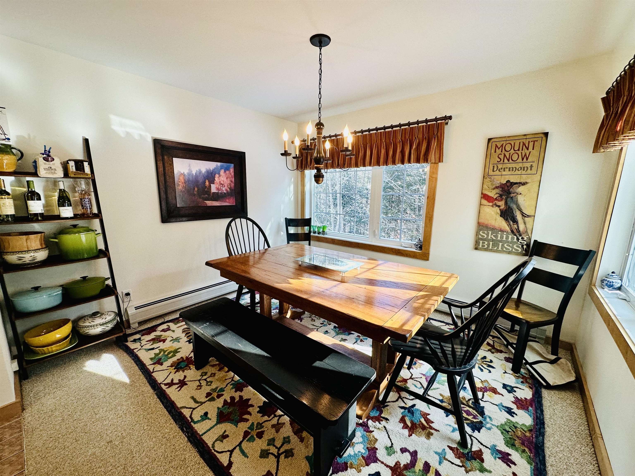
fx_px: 257
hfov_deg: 102.1
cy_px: 238
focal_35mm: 14
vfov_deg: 85.7
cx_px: 318
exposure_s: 1/120
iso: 125
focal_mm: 2.22
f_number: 2.2
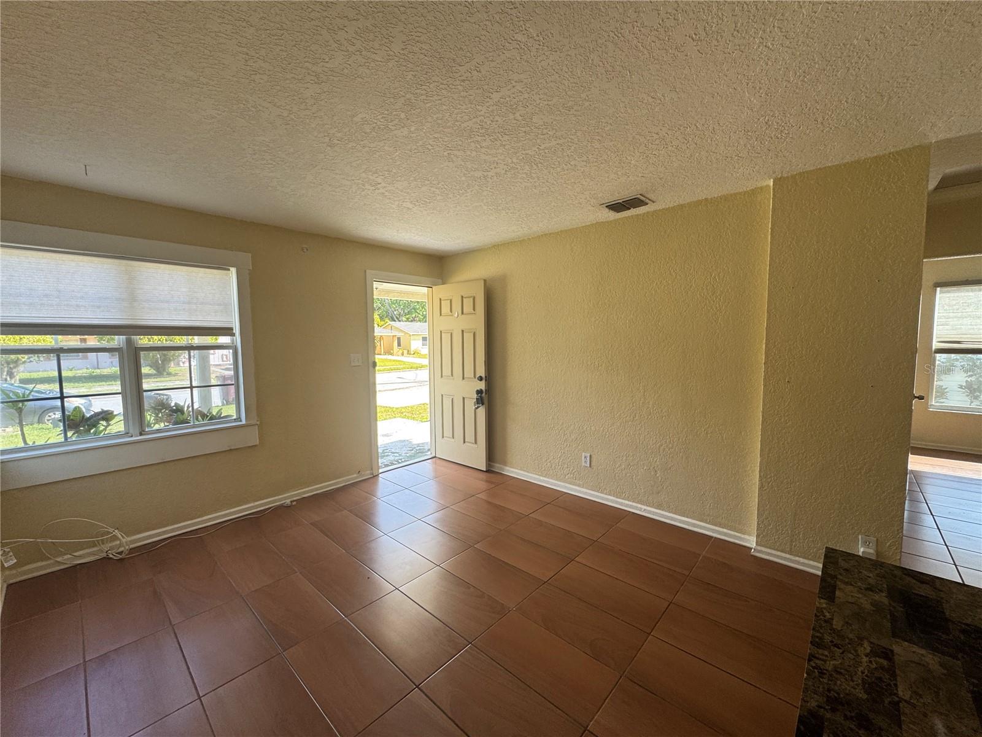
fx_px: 397
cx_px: 491
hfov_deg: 102.1
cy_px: 368
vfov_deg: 85.7
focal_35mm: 14
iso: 50
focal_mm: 2.22
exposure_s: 1/99
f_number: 2.2
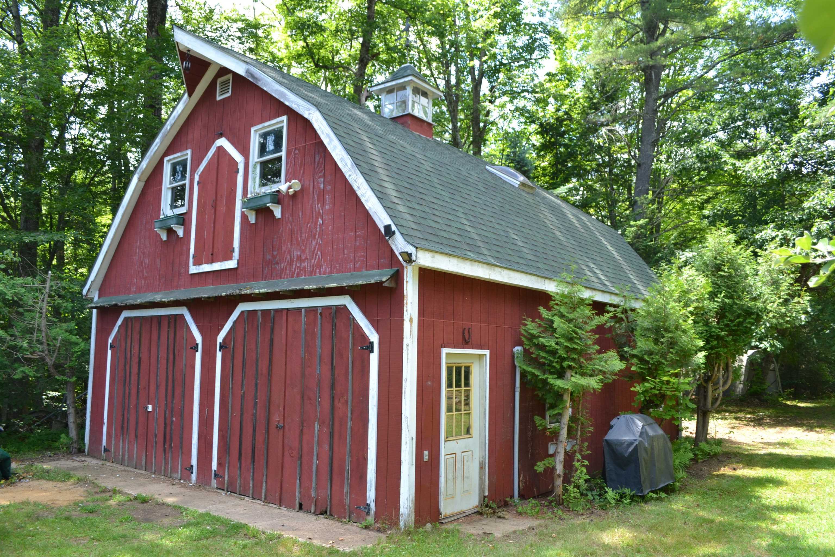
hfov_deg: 67.4
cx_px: 418
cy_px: 278
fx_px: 626
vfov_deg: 47.9
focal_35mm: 27
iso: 200
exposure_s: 1/125
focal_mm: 18
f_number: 5.6
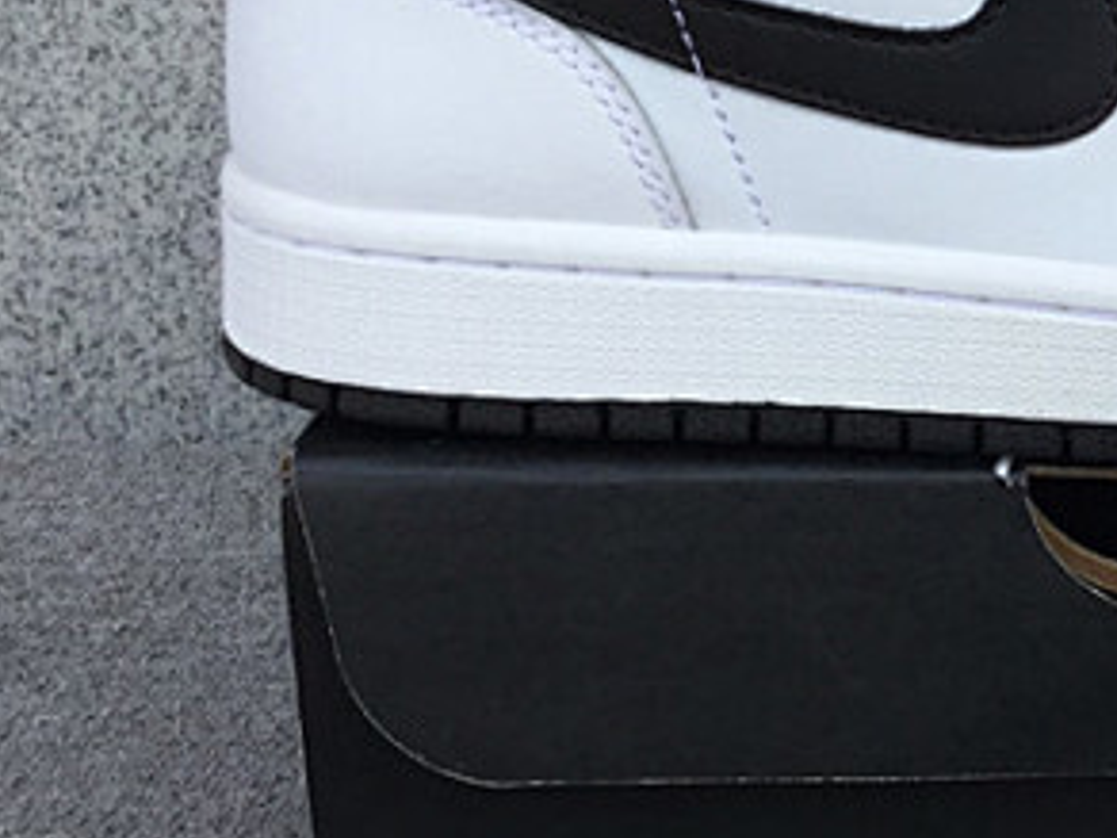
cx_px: 1159
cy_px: 210
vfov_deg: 17.3
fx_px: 2743
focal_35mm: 85
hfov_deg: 22.0
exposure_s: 1/668
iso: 25
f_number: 2.4
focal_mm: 3.3
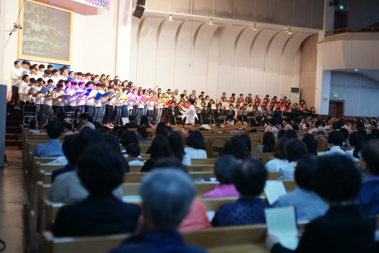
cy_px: 126
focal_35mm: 50
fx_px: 526
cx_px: 190
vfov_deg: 27.0
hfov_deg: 39.6
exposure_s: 1/60
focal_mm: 50
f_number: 2
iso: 320
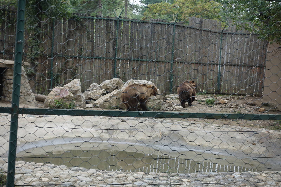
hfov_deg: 28.8
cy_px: 94
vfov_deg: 19.5
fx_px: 546
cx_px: 140
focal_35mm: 70
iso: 125
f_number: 4
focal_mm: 25.7
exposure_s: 1/100
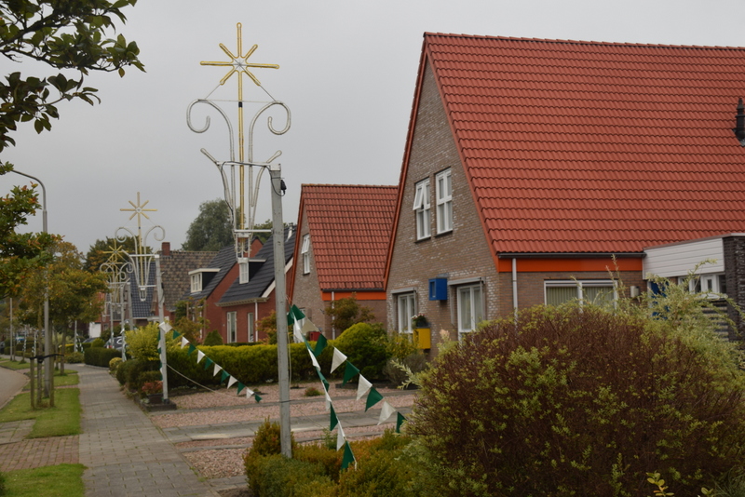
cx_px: 372
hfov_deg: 41.1
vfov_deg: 28.1
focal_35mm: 48
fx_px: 994
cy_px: 248
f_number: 7.1
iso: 100
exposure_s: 1/200
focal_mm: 32
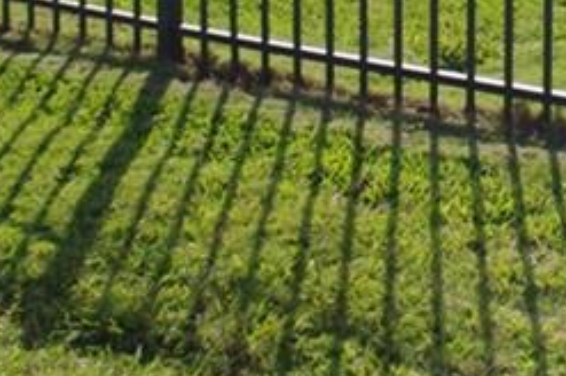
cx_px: 589
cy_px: -285
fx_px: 1759
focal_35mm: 112
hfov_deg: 17.8
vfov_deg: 11.4
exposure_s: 1/800
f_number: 8
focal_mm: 18
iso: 400
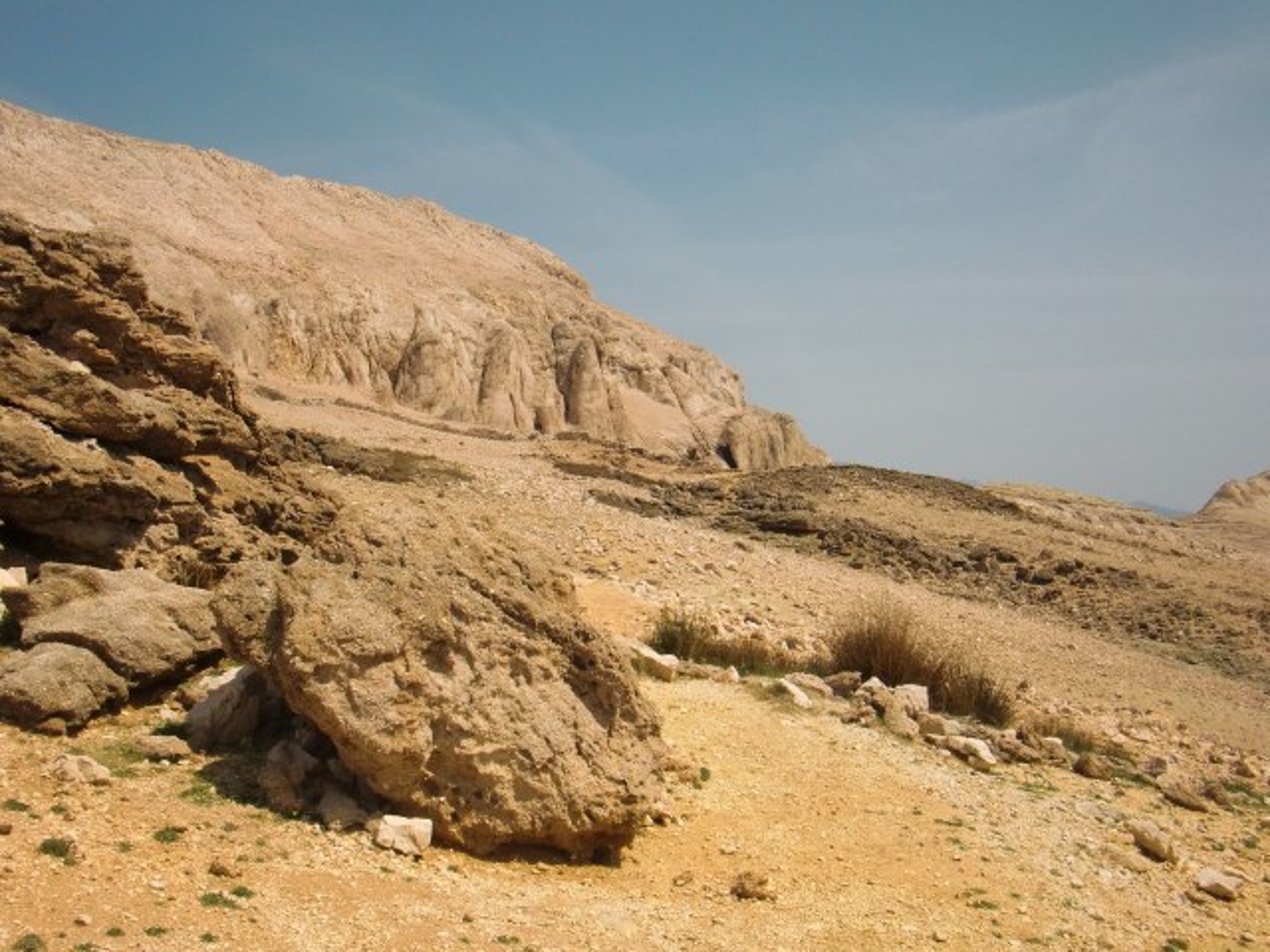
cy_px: 476
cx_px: 635
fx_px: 1394
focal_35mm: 38
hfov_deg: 49.0
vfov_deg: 37.7
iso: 100
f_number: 8.9
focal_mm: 6.66
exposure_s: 1/500
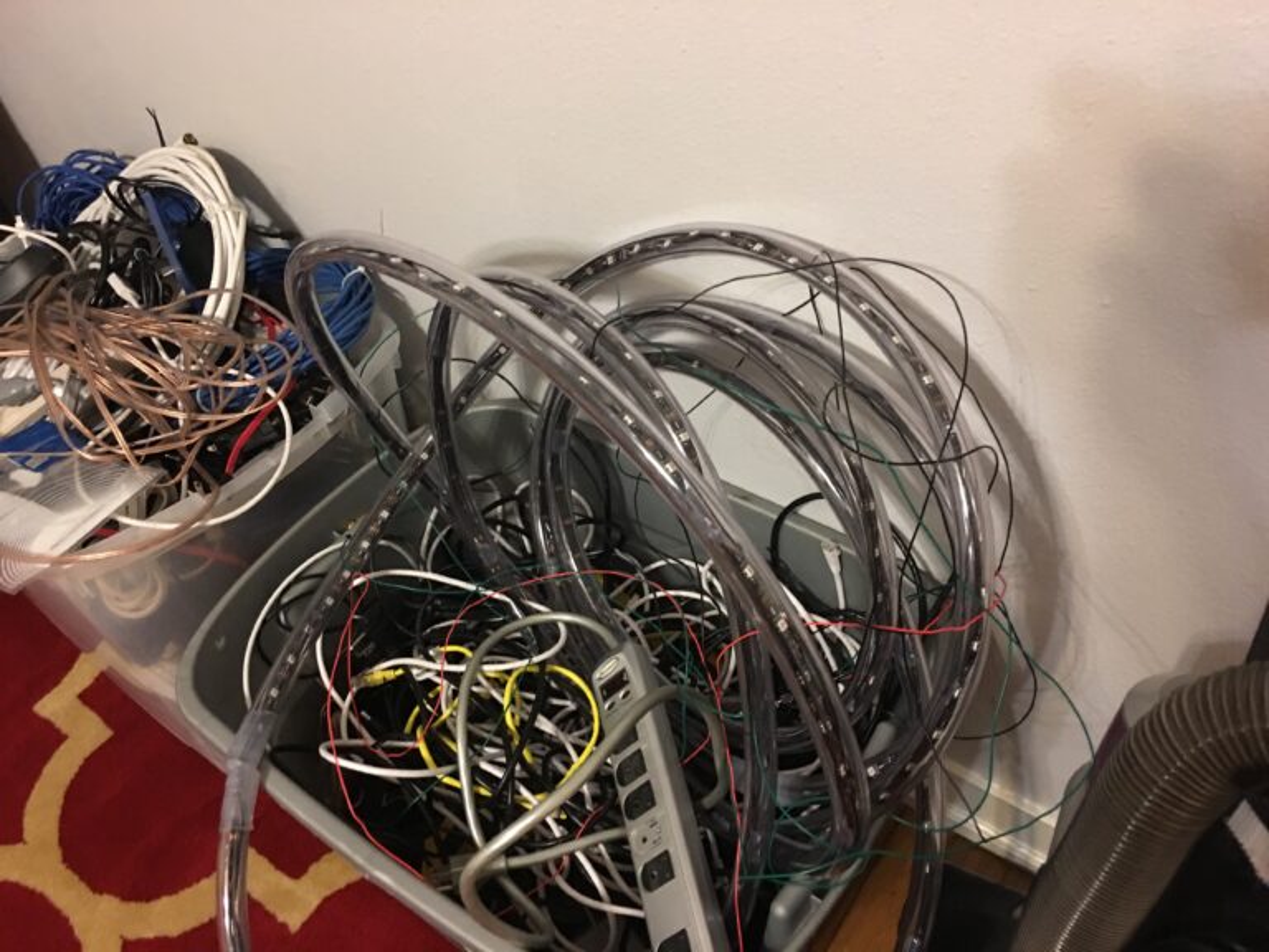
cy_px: 476
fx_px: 1063
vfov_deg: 48.2
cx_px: 634
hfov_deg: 61.7
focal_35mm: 29
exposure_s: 1/4
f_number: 2.2
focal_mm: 4.15
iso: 125
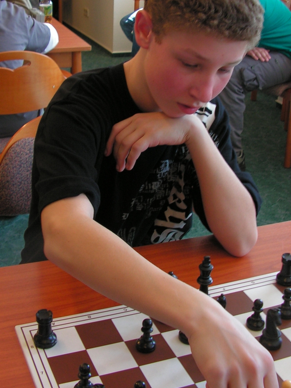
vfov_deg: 35.4
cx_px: 142
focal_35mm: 54
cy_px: 151
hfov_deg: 27.0
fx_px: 605
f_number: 3.2
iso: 100
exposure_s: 1/40
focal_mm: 6
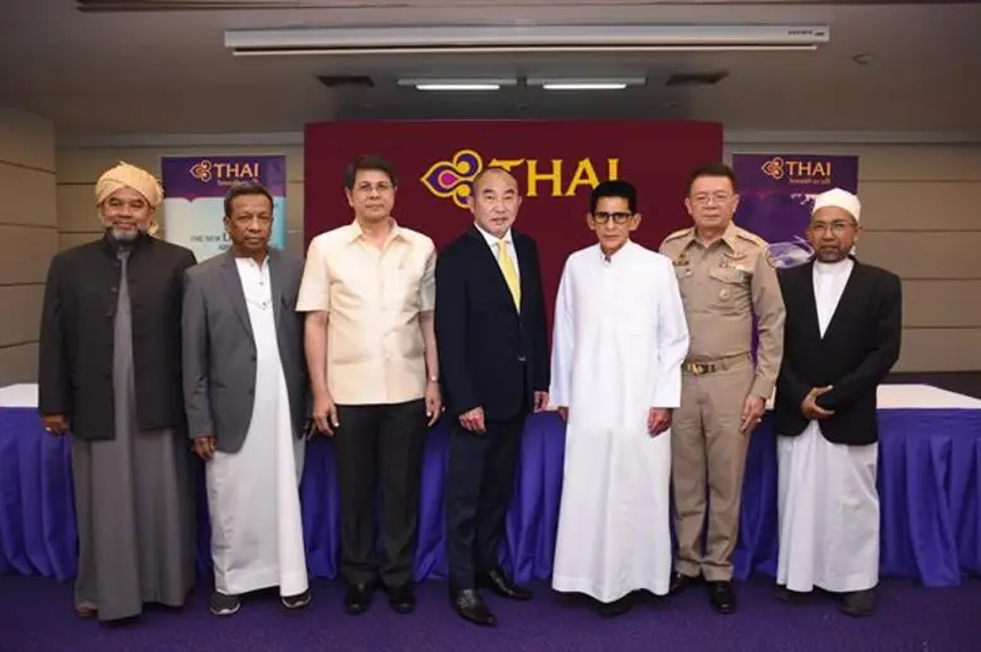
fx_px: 735
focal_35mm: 27
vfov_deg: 47.9
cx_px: 490
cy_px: 326
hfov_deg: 67.4
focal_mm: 18
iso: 800
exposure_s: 1/160
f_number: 2.8
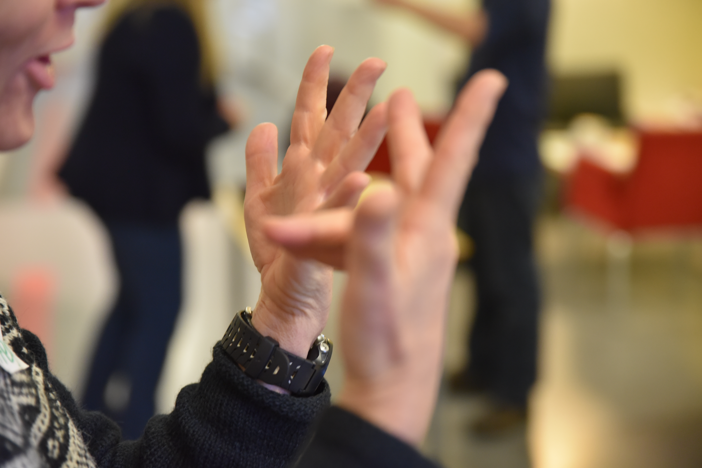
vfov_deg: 19.5
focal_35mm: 70
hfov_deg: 28.8
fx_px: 1365
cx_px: 351
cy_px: 234
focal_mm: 70
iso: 2800
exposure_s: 1/60
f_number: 2.8
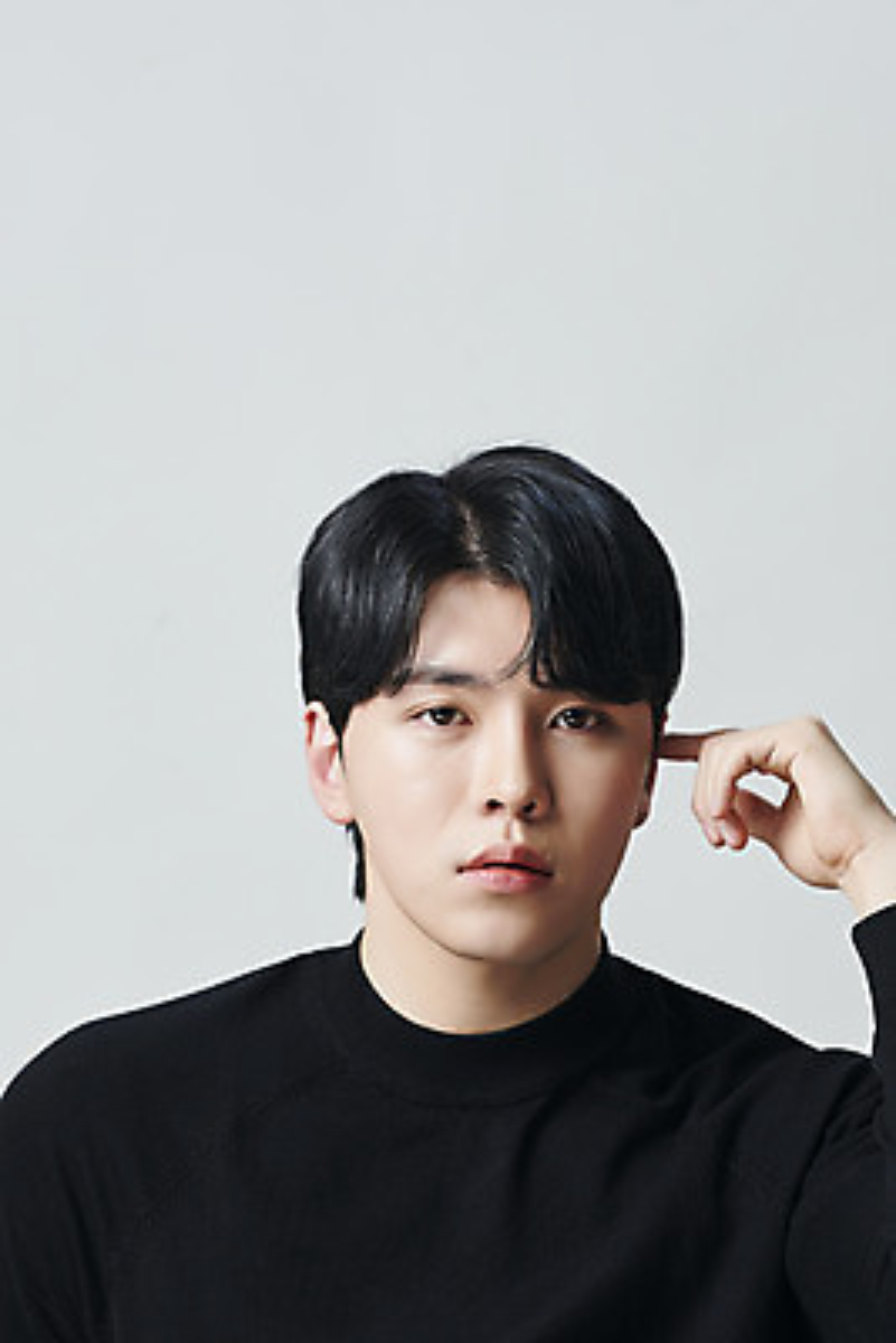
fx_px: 4550
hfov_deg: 11.2
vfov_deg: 16.8
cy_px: 672
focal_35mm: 122
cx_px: 448
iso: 64
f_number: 7.1
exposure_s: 1/125
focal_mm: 122
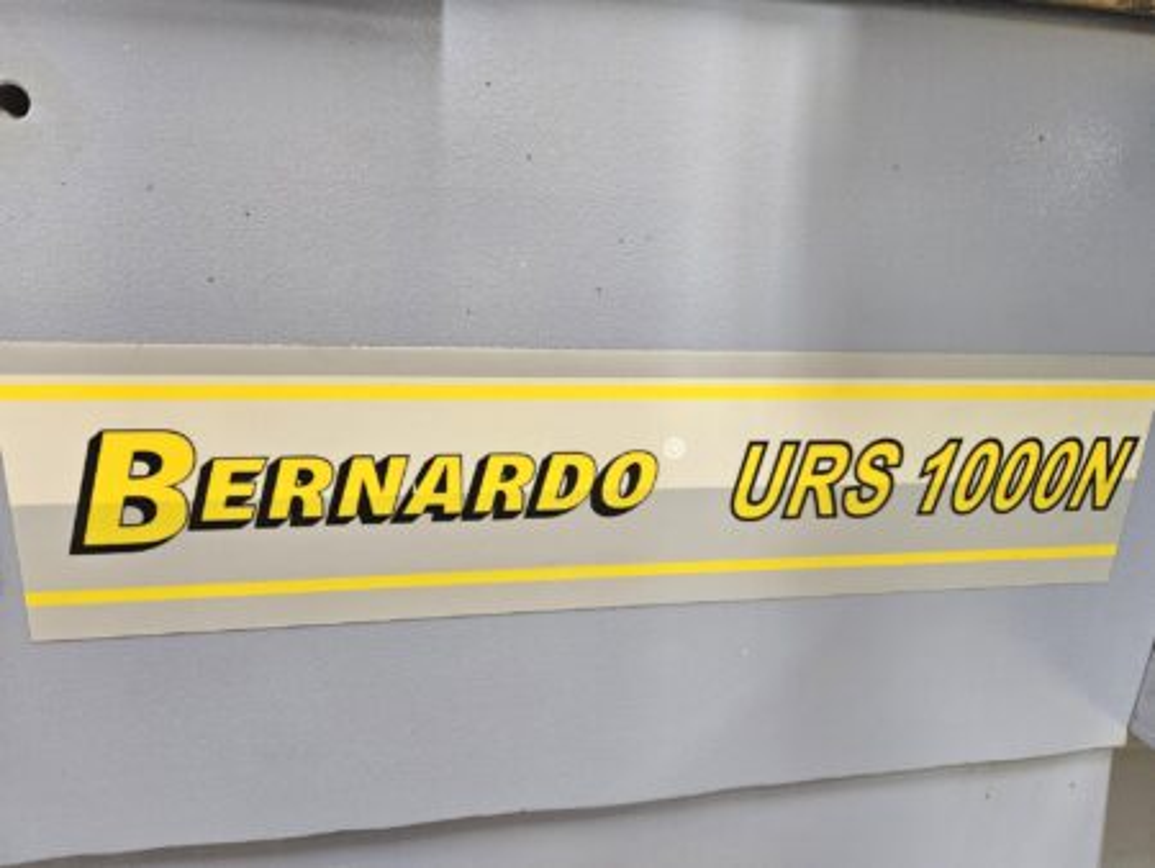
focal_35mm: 23
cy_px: 434
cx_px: 578
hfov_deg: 73.9
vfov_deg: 58.9
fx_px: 768
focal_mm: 5.4
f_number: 1.8
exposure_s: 1/100
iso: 400
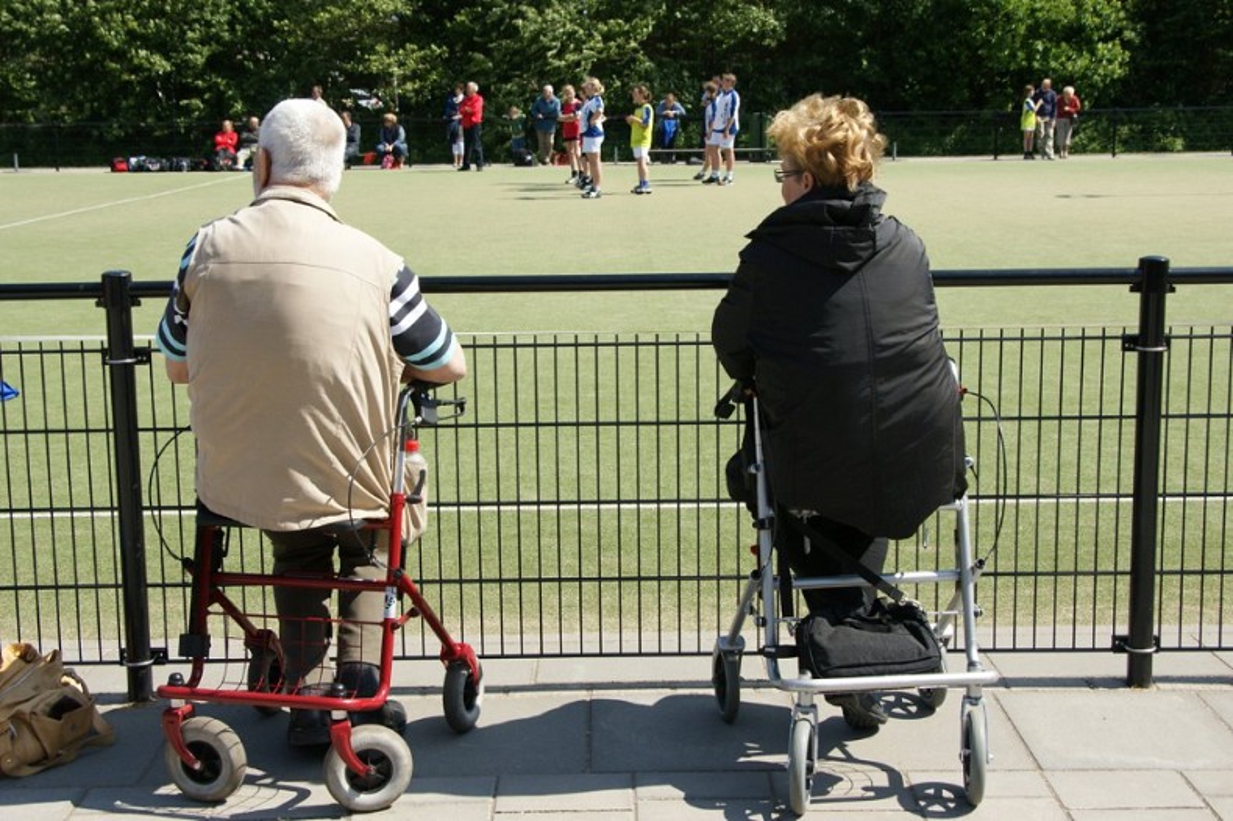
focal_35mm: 42
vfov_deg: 31.9
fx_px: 1438
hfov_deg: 46.4
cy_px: 410
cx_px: 616
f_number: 8
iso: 200
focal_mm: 28
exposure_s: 1/400
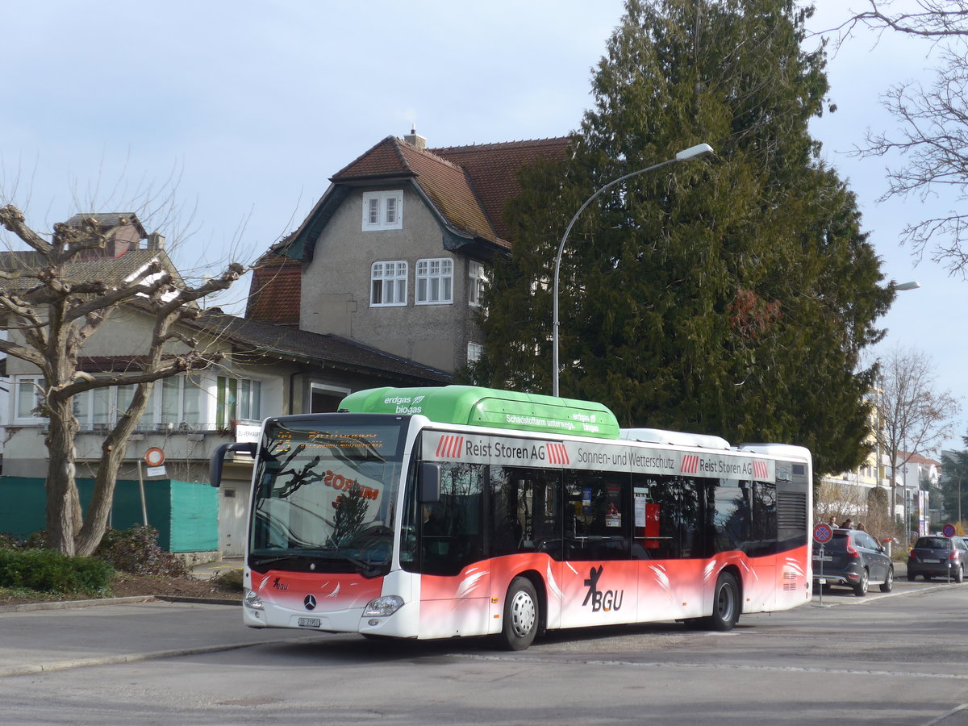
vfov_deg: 23.7
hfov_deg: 31.2
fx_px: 1734
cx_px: 484
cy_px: 363
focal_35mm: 62
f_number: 3.7
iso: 80
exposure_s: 1/500
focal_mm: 12.7
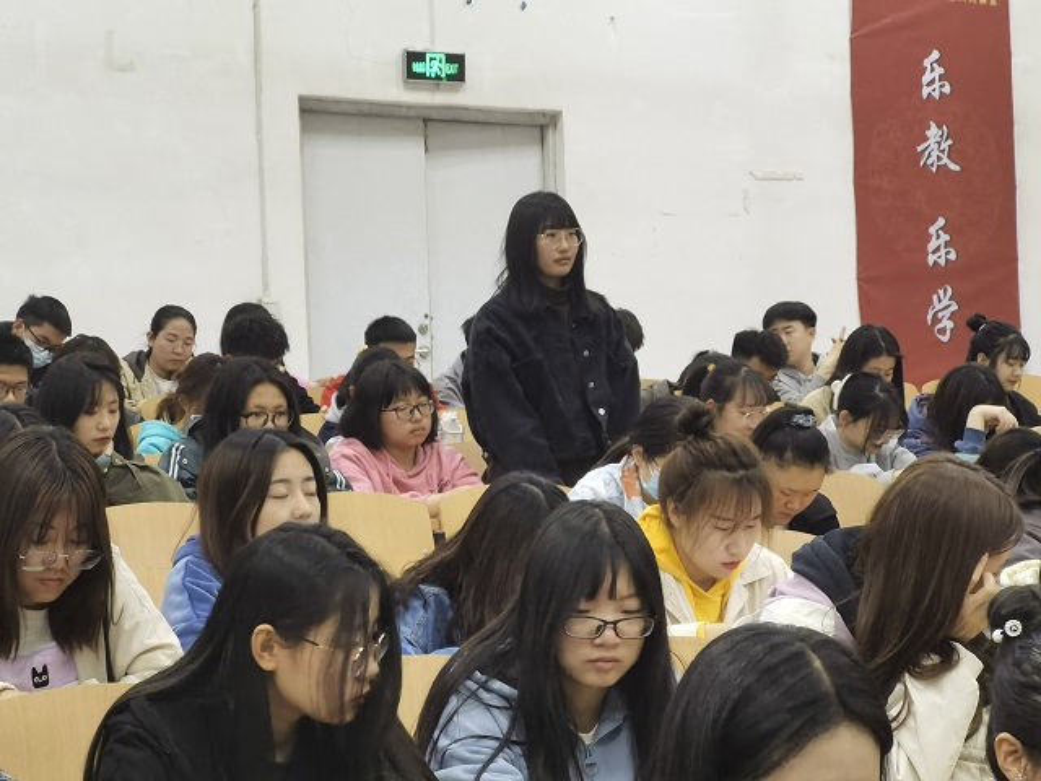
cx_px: 520
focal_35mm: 79
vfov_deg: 18.7
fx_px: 2376
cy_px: 390
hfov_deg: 24.7
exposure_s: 1/50
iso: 640
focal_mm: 6.4
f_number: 2.4
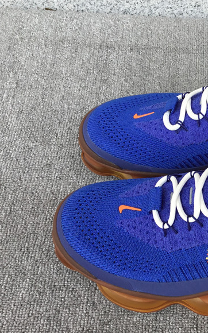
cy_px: 166
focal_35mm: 51
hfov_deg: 23.7
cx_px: 229
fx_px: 463
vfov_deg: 39.6
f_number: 2.4
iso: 25
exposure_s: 1/318
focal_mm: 3.3
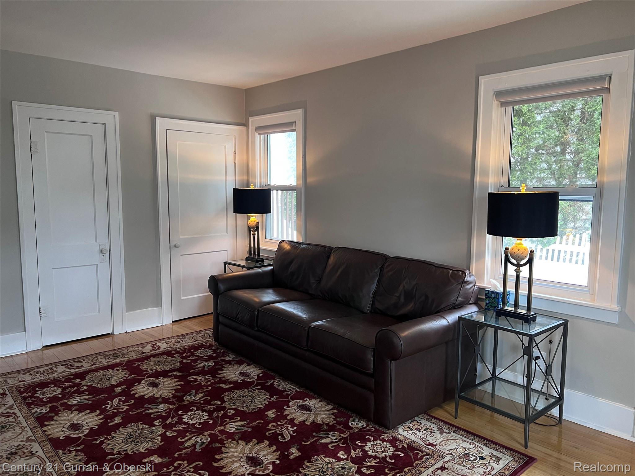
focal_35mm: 26
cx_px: 318
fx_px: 477
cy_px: 238
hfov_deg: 67.3
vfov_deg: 53.1
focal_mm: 5.7
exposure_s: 1/60
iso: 250
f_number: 1.5
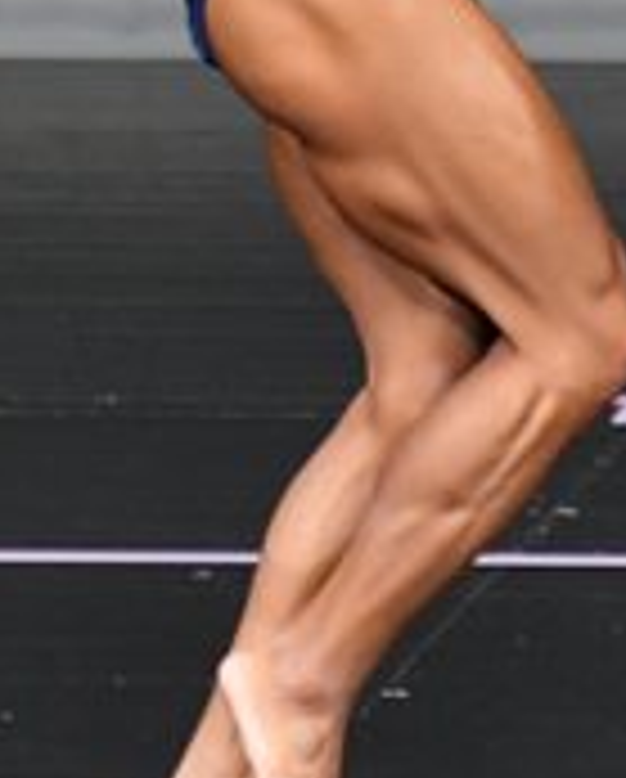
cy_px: -40
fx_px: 36356
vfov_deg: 1.2
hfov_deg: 1.0
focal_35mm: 1574
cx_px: 322
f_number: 5.6
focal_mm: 250
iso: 4000
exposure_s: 1/400
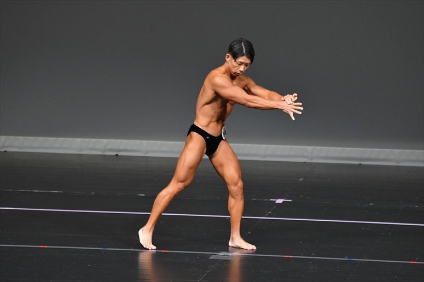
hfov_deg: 6.0
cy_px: 141
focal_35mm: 345
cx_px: 212
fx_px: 4061
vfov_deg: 4.0
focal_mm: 230
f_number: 5.6
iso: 4000
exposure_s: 1/400
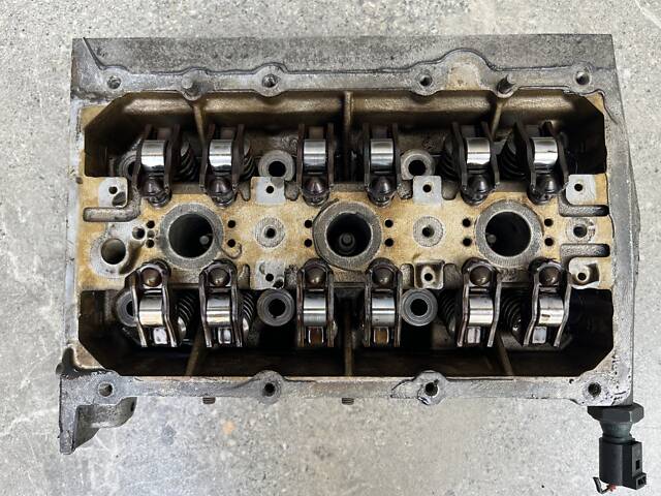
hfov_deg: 67.3
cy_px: 248
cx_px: 330
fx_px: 496
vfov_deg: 53.1
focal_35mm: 26
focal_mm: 5.1
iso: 50
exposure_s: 1/122
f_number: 1.6
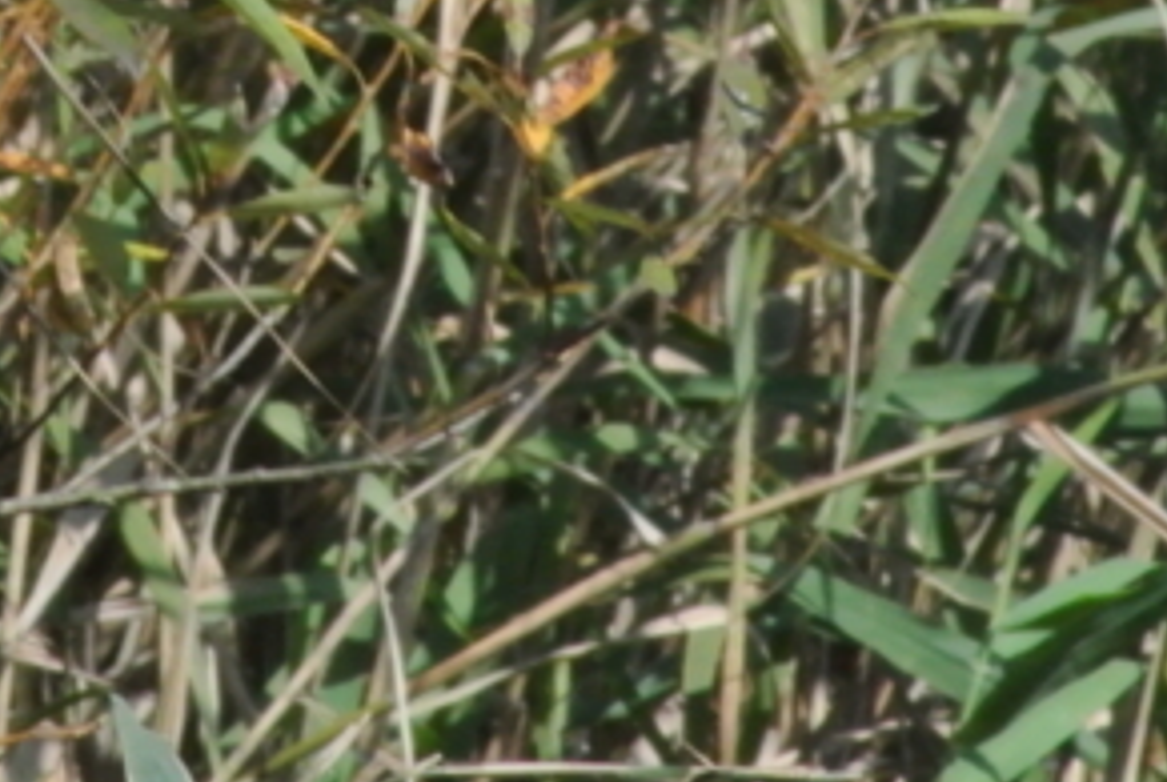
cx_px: -52
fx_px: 92560
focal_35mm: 2851
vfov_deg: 0.5
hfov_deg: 0.7
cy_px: -455
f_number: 20
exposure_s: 1/200
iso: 800
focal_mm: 300
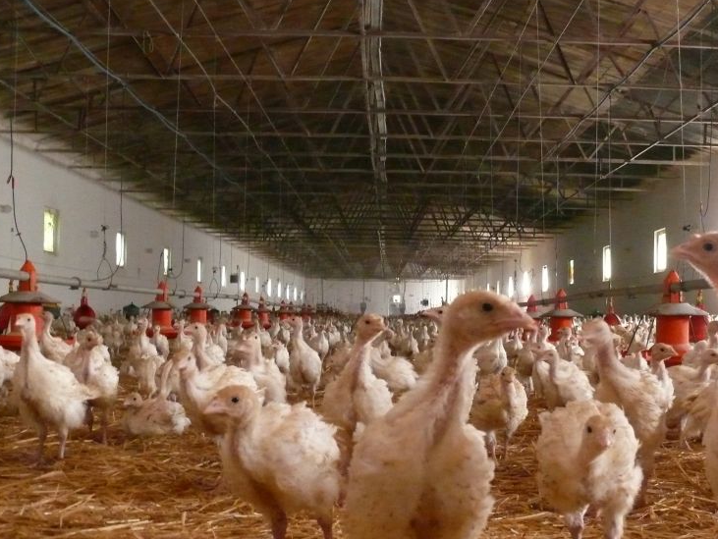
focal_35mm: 49
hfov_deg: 38.7
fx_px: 1017
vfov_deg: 29.6
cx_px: 427
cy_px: 319
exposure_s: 1/30
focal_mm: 7.4
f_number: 2.8
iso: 800
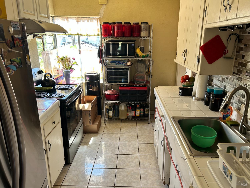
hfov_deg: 67.3
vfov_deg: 53.1
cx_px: 125
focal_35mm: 26
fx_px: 188
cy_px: 94
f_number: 1.5
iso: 64
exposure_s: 1/121
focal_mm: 5.7
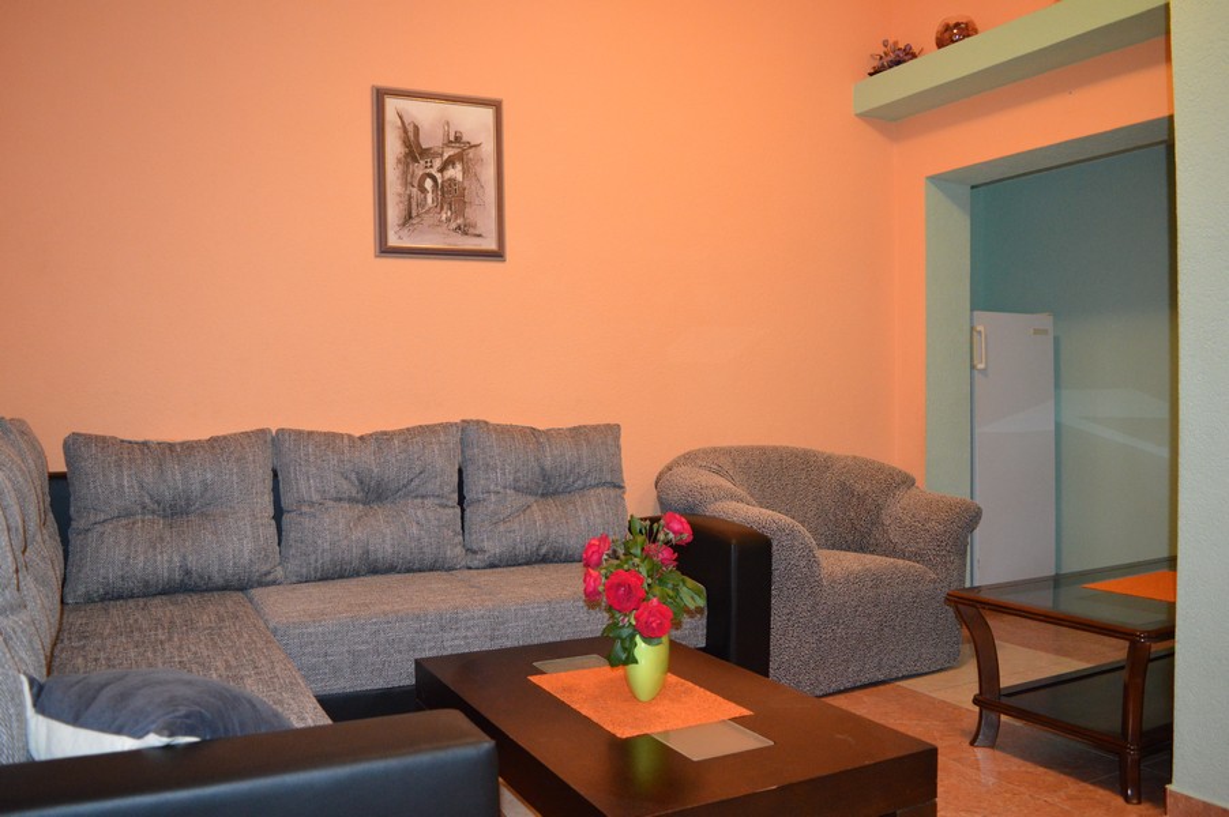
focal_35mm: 27
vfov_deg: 47.9
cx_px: 614
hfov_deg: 67.4
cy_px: 408
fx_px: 921
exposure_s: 1/30
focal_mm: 18
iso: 2000
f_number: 3.5
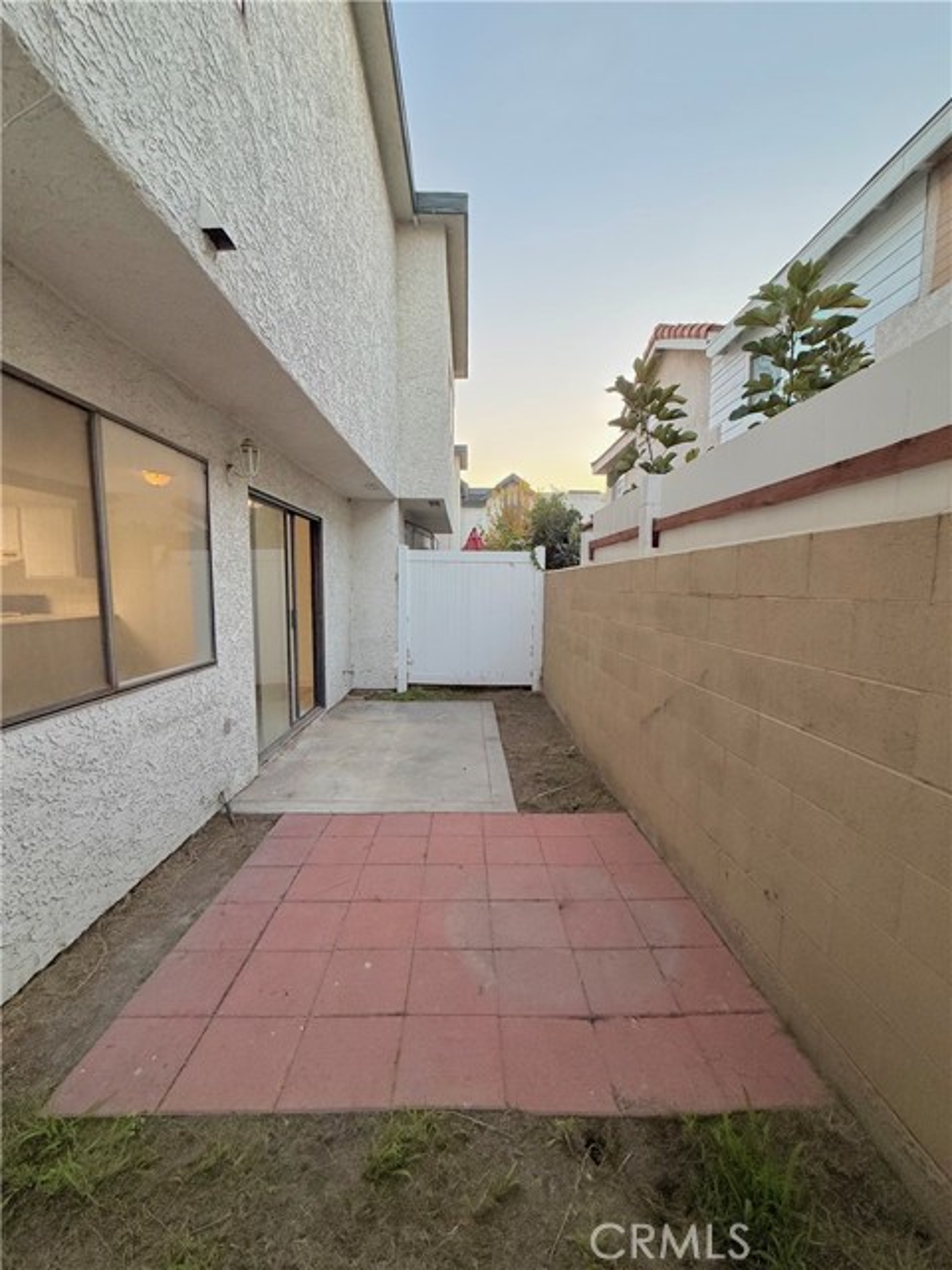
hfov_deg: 85.7
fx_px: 513
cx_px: 476
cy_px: 635
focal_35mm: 14
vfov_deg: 102.1
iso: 200
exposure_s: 1/121
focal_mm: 2.22
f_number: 2.2
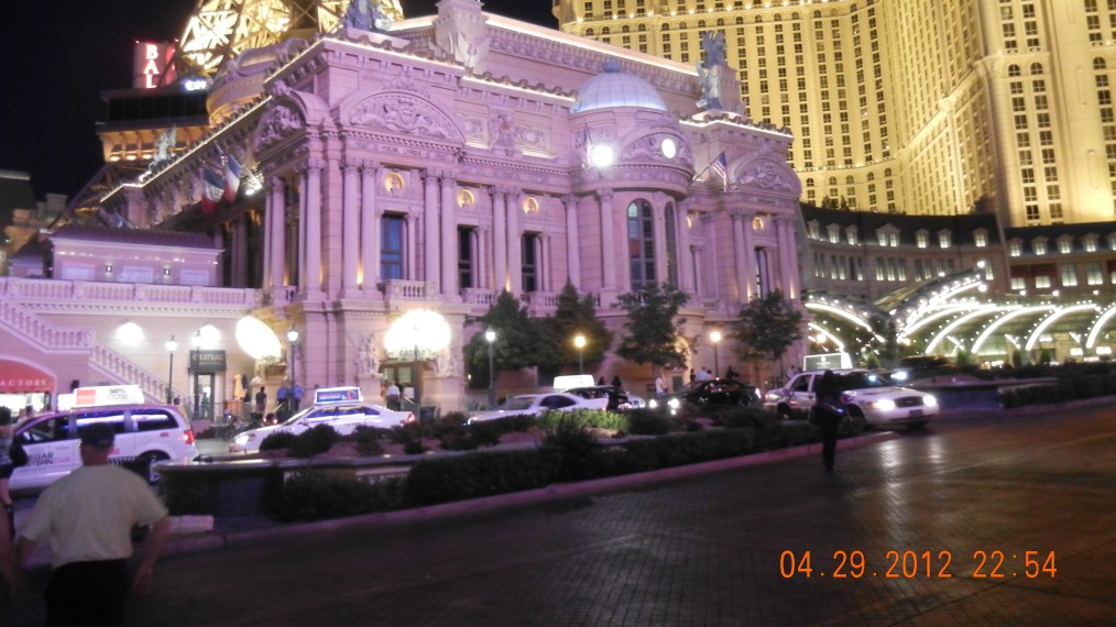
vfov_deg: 35.4
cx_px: 562
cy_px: 230
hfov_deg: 59.5
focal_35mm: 33
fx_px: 976
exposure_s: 1/3.2
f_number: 3.5
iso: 200
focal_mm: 5.4
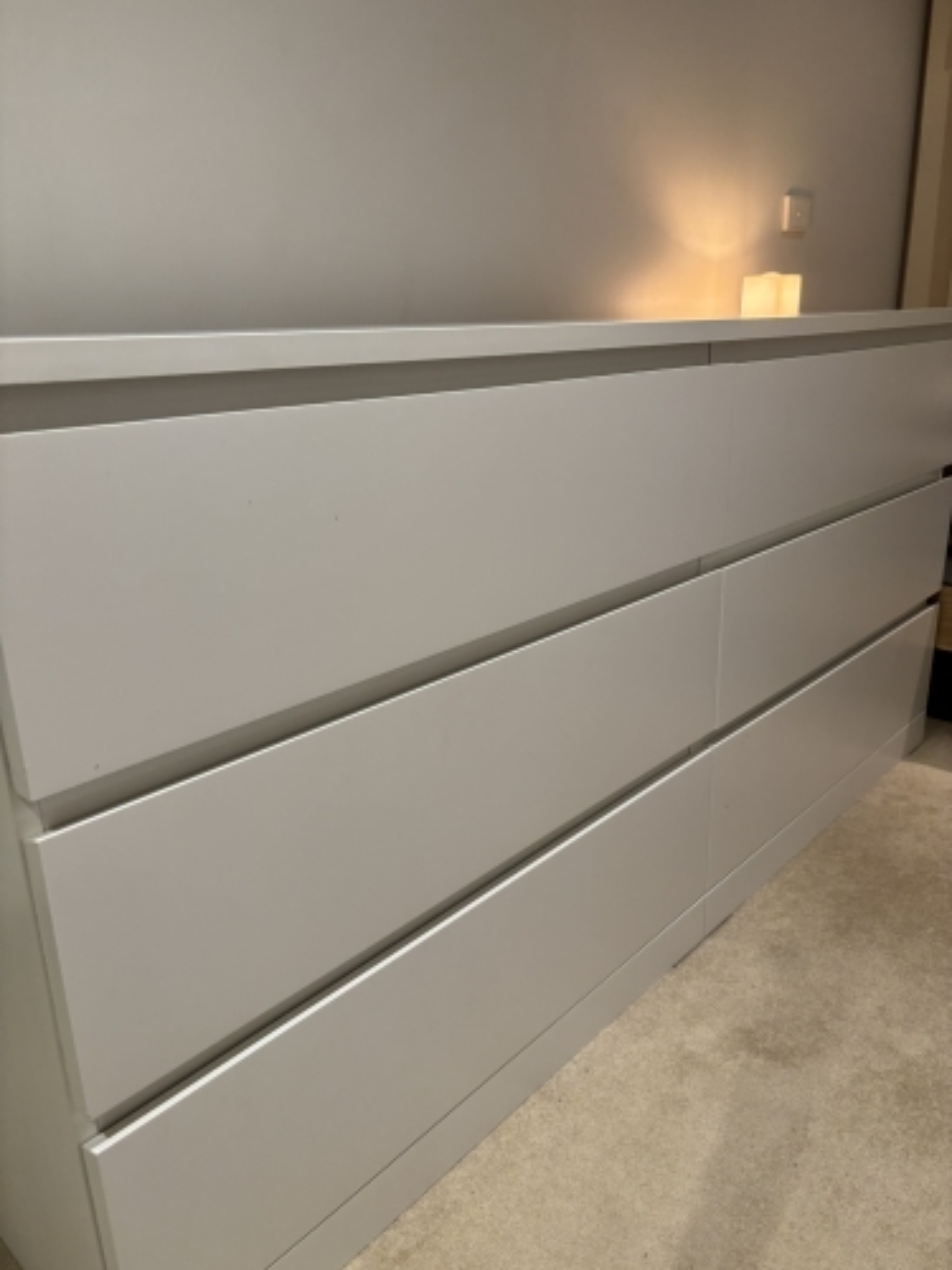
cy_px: 635
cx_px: 476
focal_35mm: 26
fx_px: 953
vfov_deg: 67.3
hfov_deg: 53.1
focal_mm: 5.96
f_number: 1.6
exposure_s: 1/50
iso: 125
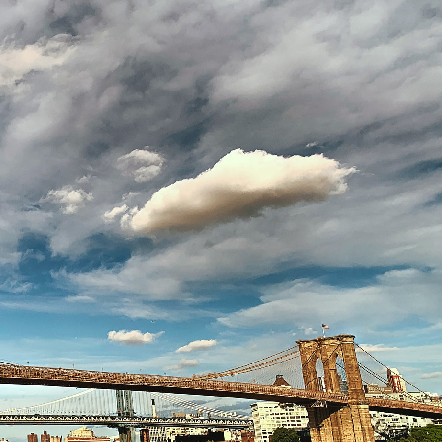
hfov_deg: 30.4
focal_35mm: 51
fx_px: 737
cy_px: 206
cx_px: -25
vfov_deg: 33.4
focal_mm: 4.25
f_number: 1.8
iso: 25
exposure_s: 1/3086
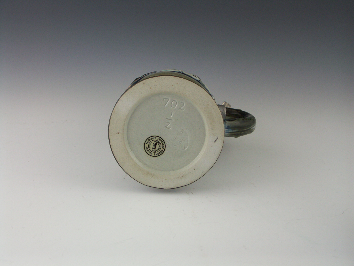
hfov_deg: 44.8
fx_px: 430
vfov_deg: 34.3
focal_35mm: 42
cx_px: 177
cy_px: 133
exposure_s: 1/60
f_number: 3.5
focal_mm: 10.71
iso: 100
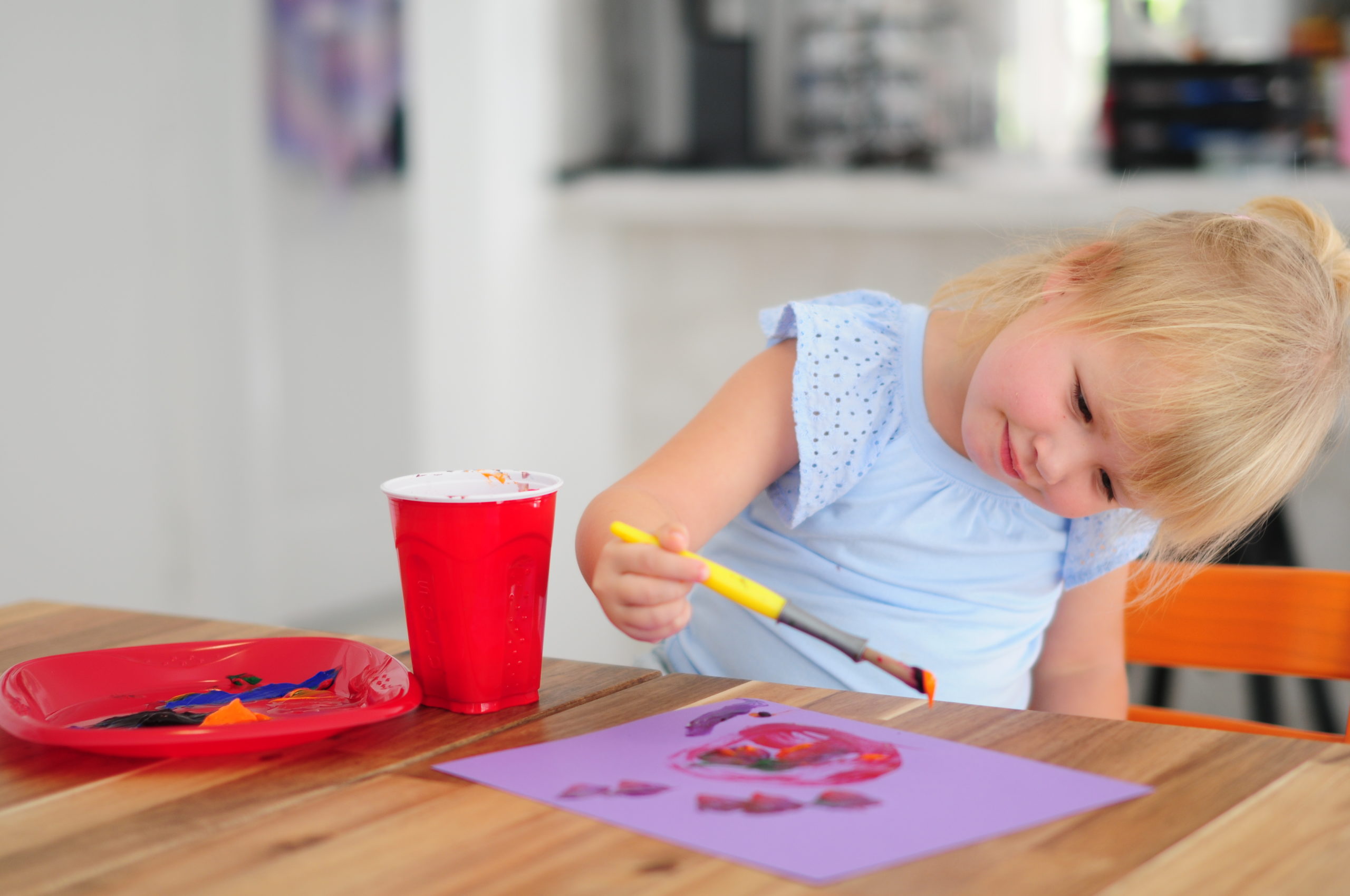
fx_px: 2809
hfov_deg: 27.0
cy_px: 448
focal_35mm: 75
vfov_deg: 18.1
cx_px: 675
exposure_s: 1/400
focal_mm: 50
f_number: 1.4
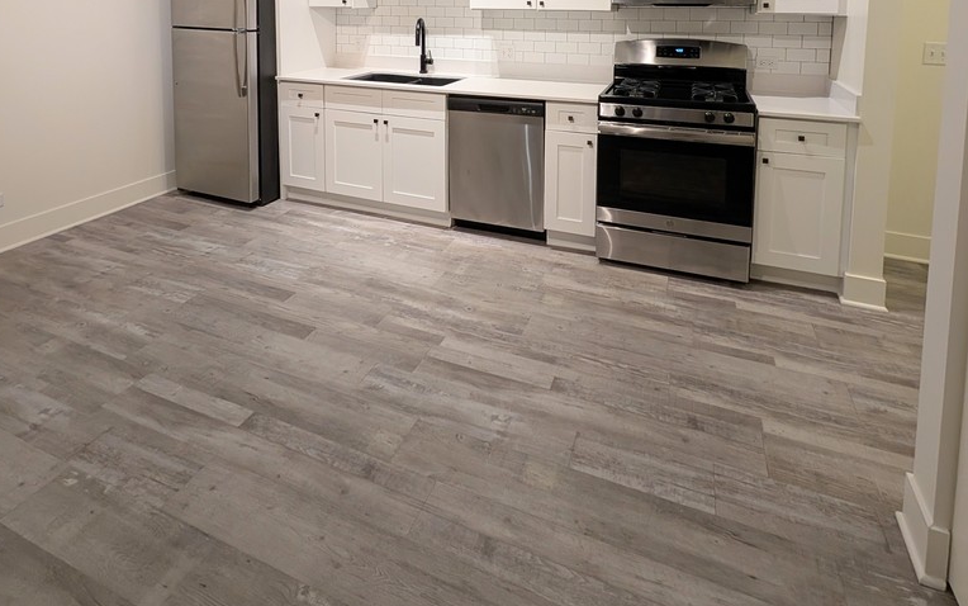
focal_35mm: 18
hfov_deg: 91.0
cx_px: 500
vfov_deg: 55.0
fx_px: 475
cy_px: 43
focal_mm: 2.02
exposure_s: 1/60
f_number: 1.7
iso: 78
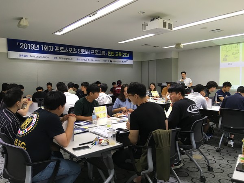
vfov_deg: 48.2
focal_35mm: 29
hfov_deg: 61.7
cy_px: 92
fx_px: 204
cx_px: 122
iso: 32
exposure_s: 1/30
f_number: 2.2
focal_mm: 4.15
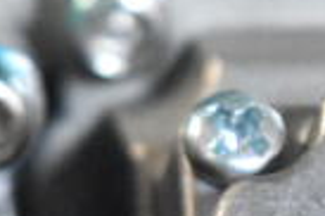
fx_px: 3320
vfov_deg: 3.7
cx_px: -351
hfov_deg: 5.5
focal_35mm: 368
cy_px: 411
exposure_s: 1/100
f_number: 6.3
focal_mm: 55
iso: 14400
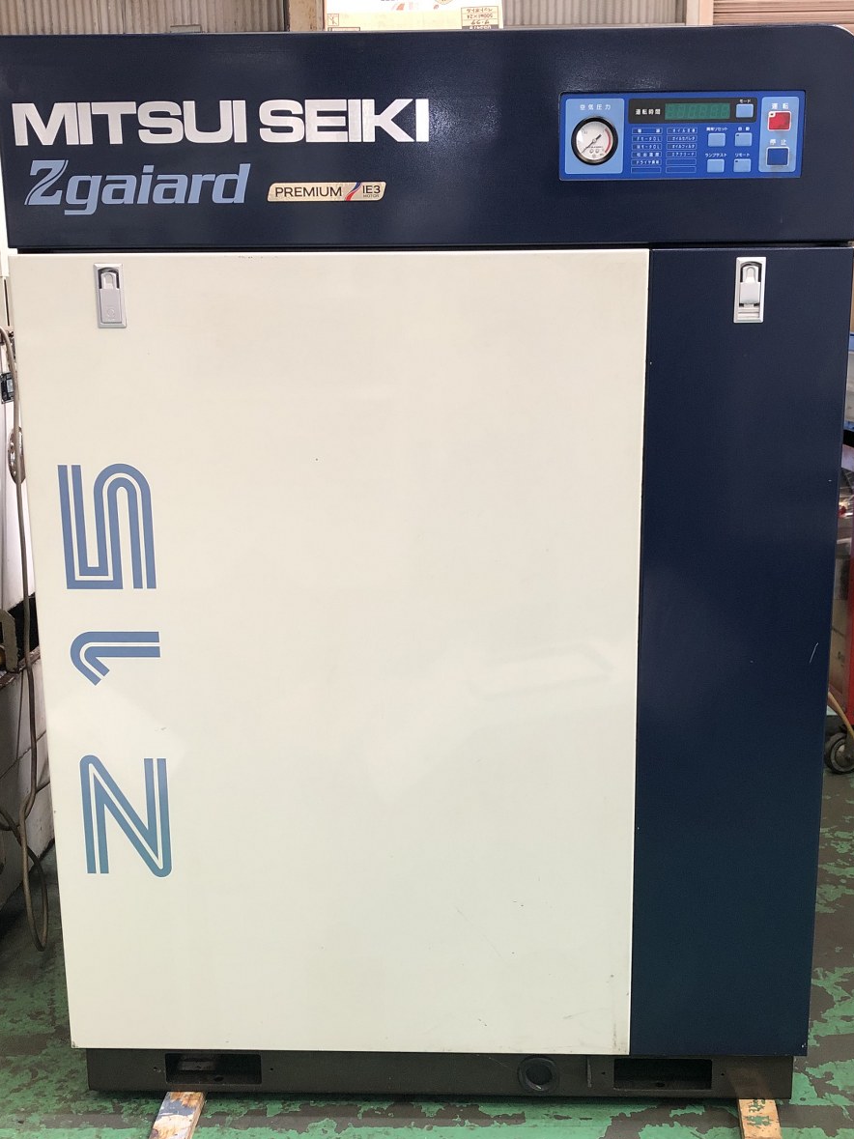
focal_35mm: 38
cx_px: 448
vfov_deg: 49.0
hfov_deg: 37.7
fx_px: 1250
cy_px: 564
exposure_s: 1/24
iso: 40
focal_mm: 4
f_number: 1.8
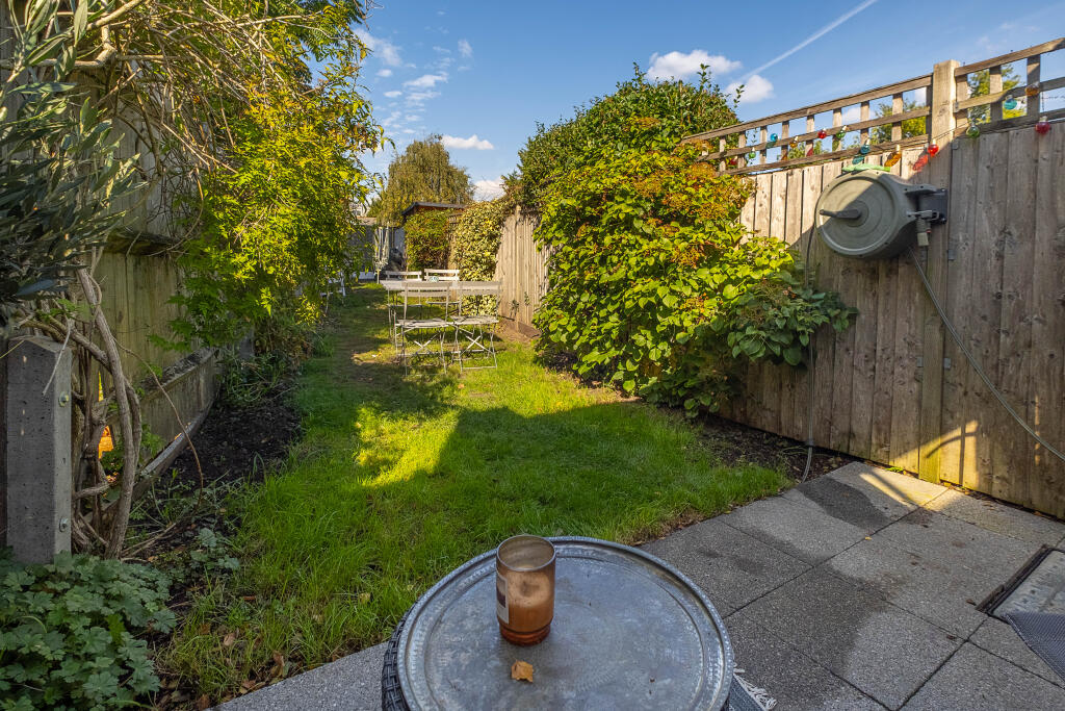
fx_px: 444
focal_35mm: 15
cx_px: 532
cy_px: 356
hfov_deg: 100.4
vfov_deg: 77.3
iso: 320
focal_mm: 10
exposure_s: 1/500
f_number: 5.6
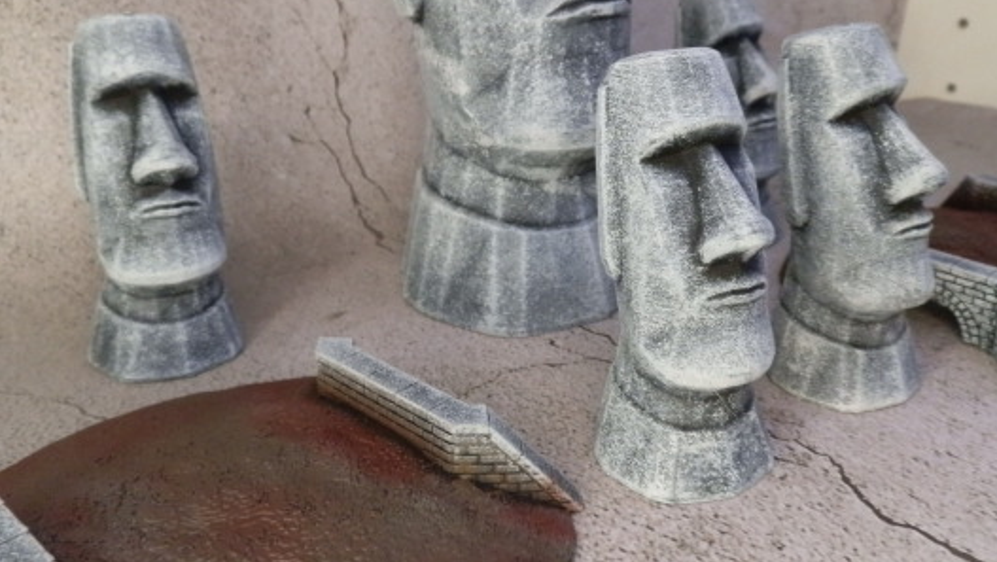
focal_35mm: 31
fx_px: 820
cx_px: 505
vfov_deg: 37.5
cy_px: 202
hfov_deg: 62.6
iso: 400
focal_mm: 5
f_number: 3.1
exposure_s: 1/125
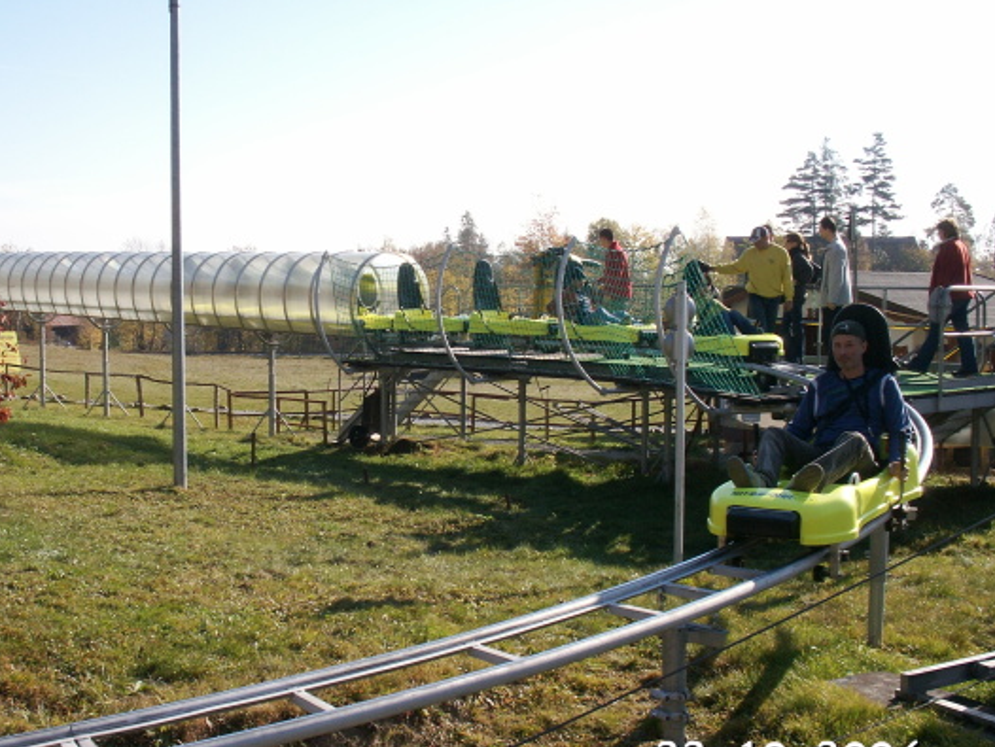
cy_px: 401
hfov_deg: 41.9
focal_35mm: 45
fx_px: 1294
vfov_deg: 32.2
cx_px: 424
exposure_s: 1/200
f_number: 7.1
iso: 50
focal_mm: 7.7
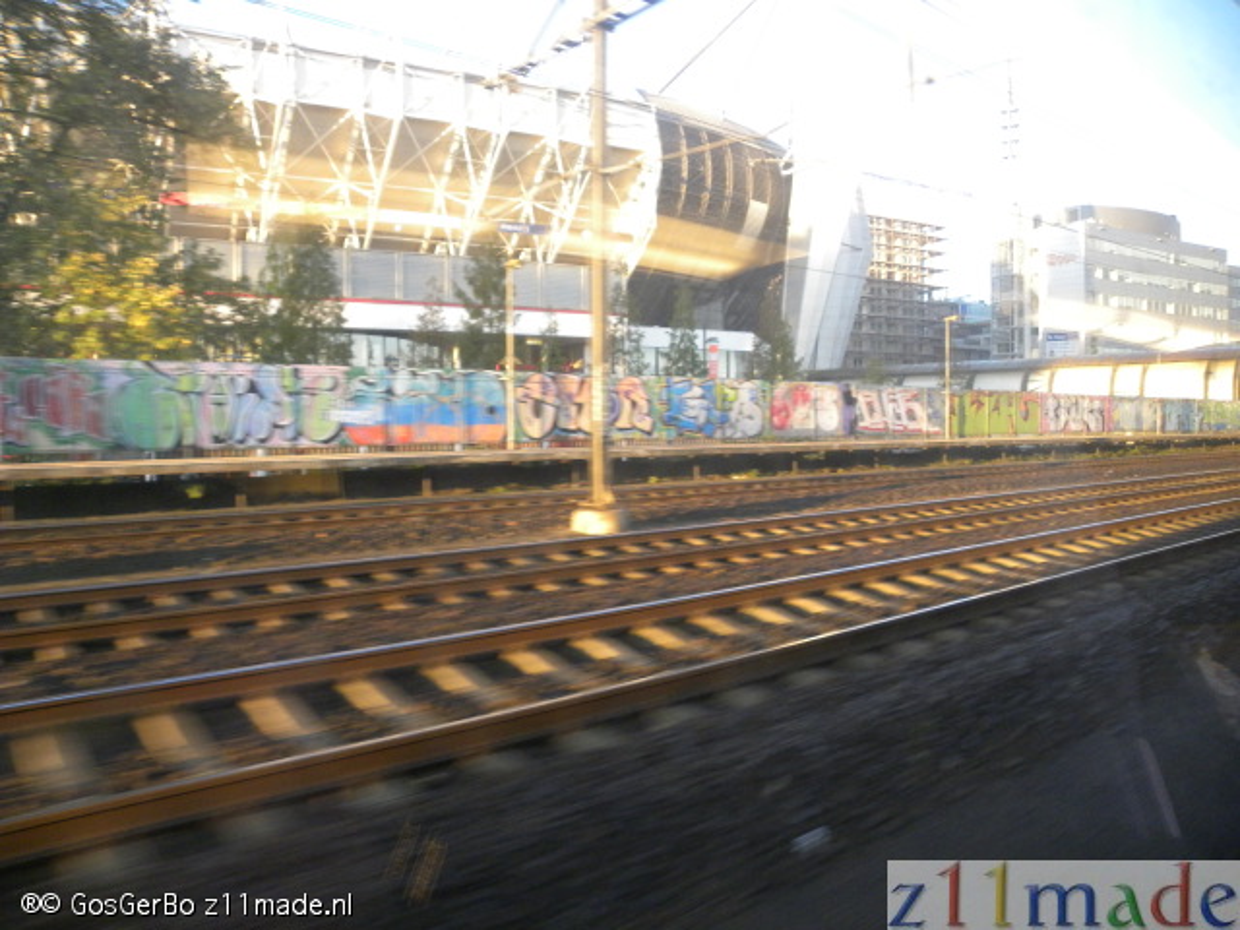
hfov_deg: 67.3
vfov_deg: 53.1
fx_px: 931
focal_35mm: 26
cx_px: 620
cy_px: 465
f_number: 2.8
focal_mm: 4.6
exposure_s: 1/85
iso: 299
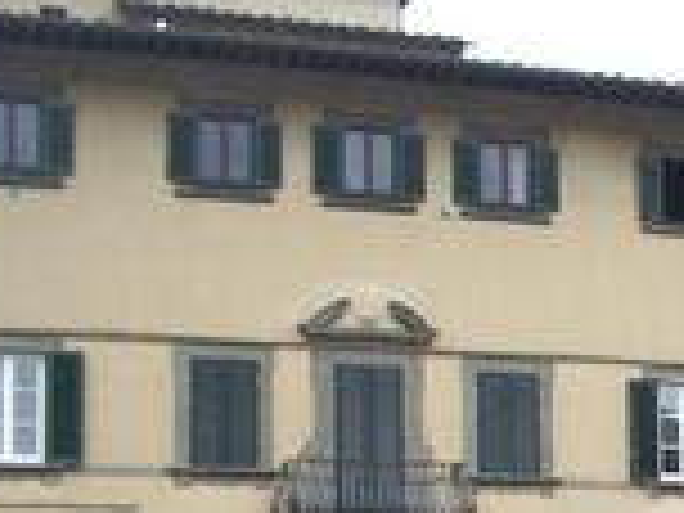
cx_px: 760
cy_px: 634
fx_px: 1818
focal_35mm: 92
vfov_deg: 15.4
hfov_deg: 20.3
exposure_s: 1/100
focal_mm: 5.8
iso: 50
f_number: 4.3
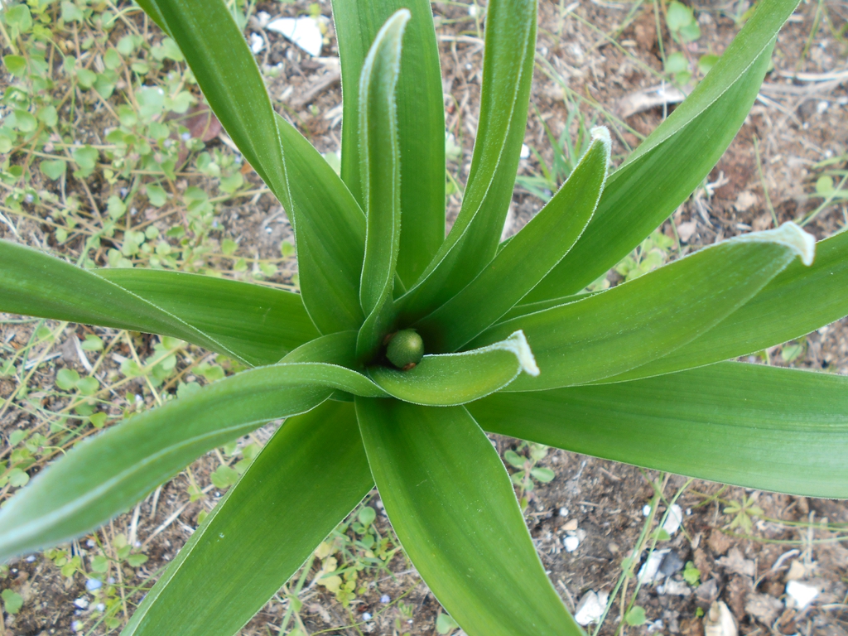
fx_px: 735
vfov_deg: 46.8
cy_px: 318
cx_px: 424
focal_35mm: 30
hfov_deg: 60.0
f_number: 3.4
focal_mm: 5.1
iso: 80
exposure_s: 1/80
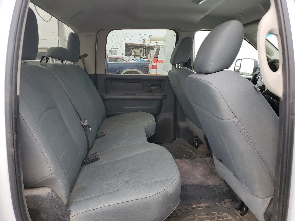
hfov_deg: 67.3
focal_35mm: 26
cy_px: 110
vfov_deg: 53.1
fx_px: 222
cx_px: 148
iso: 50
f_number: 1.5
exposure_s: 1/385
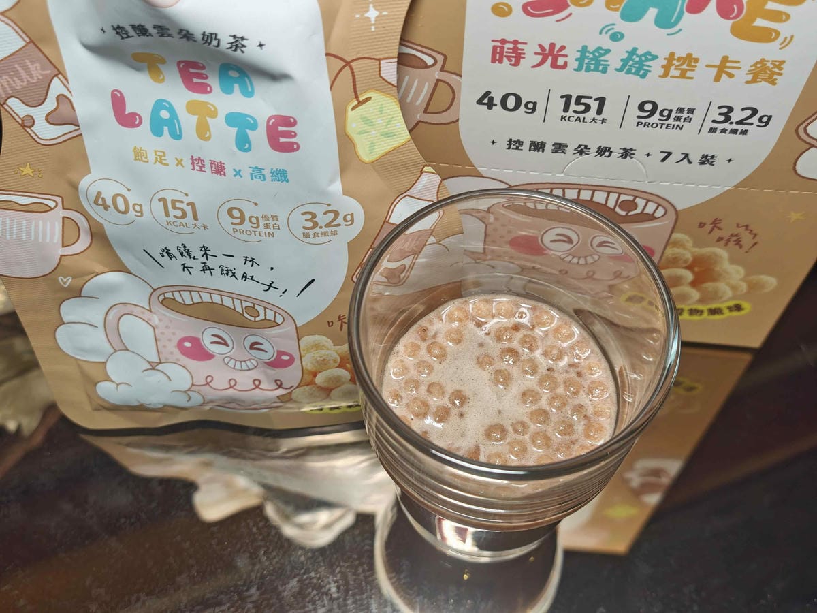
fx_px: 873
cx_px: 408
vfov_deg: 38.7
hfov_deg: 50.1
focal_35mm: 37
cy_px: 306
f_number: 2.8
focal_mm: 8.72
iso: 238
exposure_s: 1/60
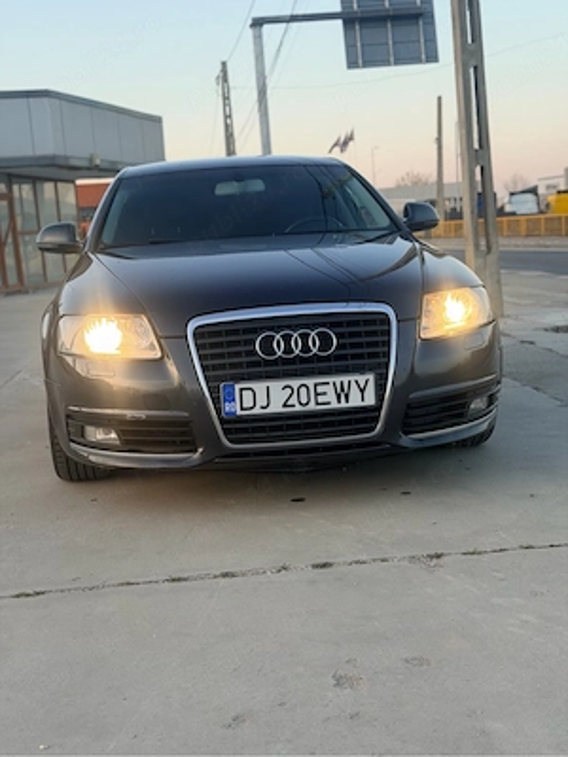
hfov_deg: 30.3
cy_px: 378
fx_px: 1050
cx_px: 284
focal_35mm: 48
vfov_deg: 39.7
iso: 64
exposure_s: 1/238
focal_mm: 6.76
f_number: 1.78
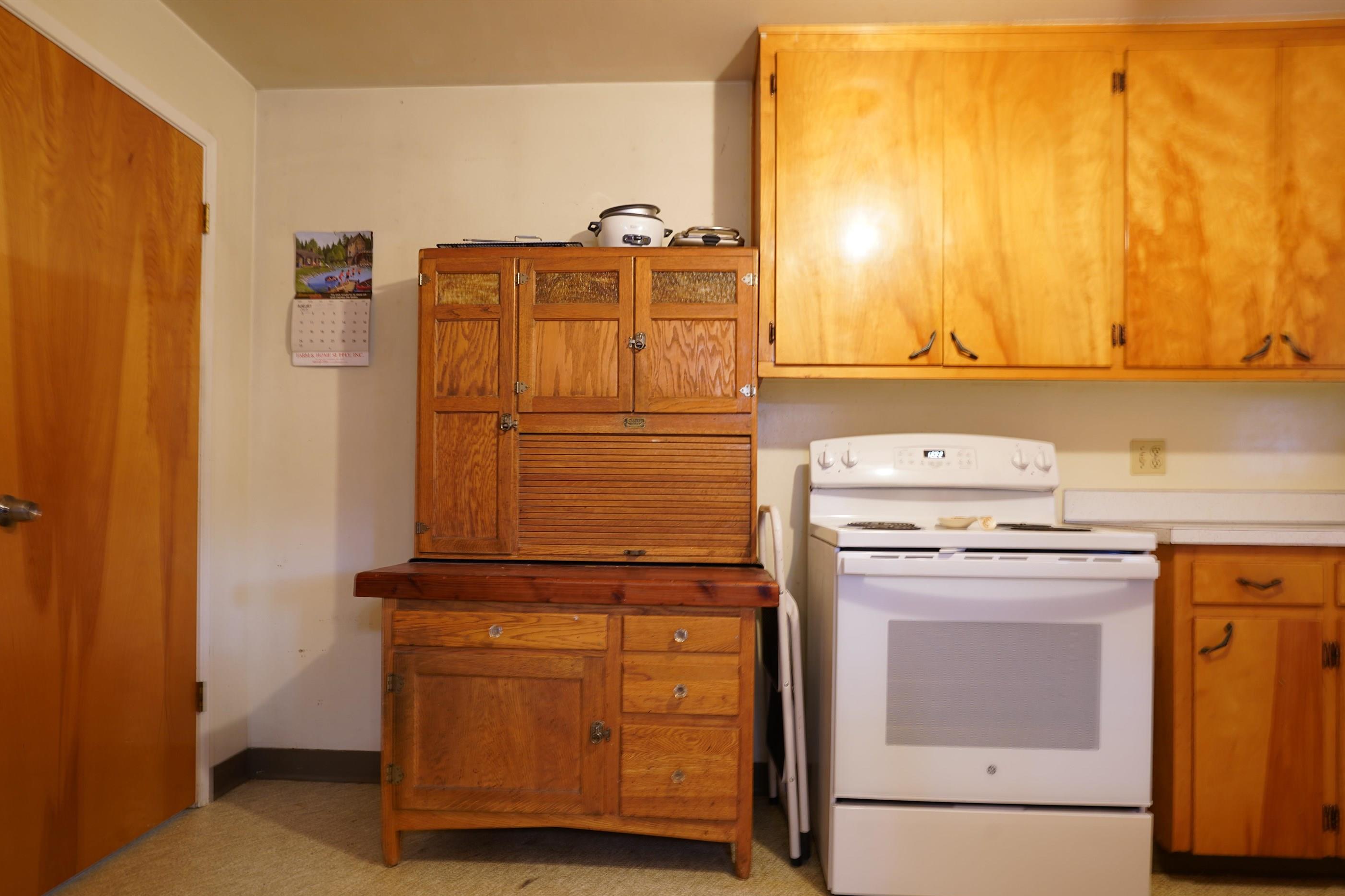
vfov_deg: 57.1
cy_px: 492
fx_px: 822
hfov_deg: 78.6
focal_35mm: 22
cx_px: 669
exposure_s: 1/1.25
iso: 200
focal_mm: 20
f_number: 7.1
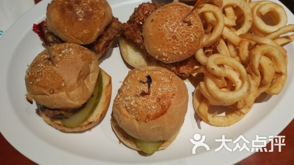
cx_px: 147
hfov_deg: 62.6
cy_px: 54
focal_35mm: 31
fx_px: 242
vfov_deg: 37.3
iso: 393
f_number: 2
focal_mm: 4.26
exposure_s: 1/20
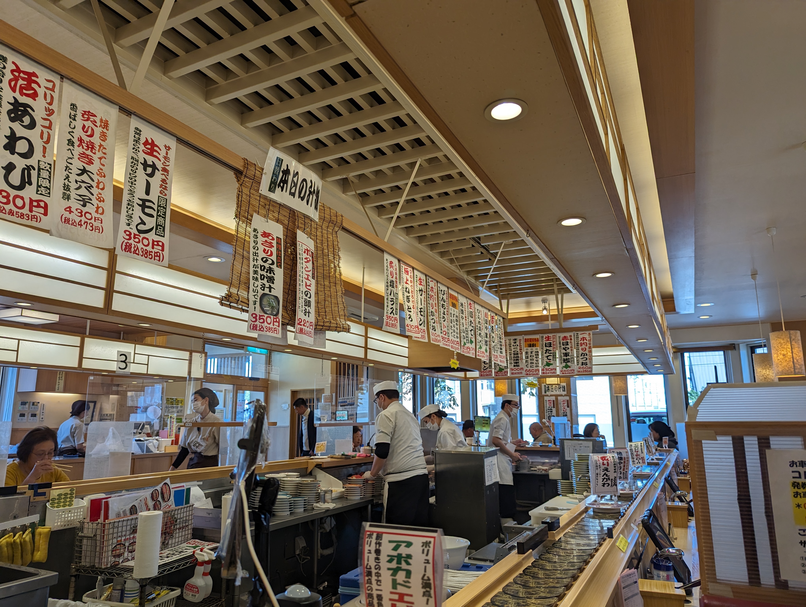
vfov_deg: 56.9
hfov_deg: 71.5
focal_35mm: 24
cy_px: 304
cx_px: 403
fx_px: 560
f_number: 1.85
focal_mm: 6.81
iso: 51
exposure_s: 1/186
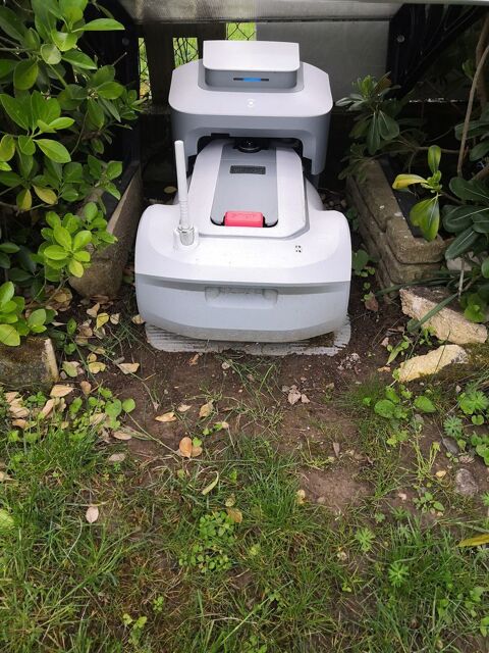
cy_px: 326
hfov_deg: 51.4
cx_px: 244
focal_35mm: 27
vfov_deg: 65.3
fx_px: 509
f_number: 1.8
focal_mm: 3.95
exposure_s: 1/900
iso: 125
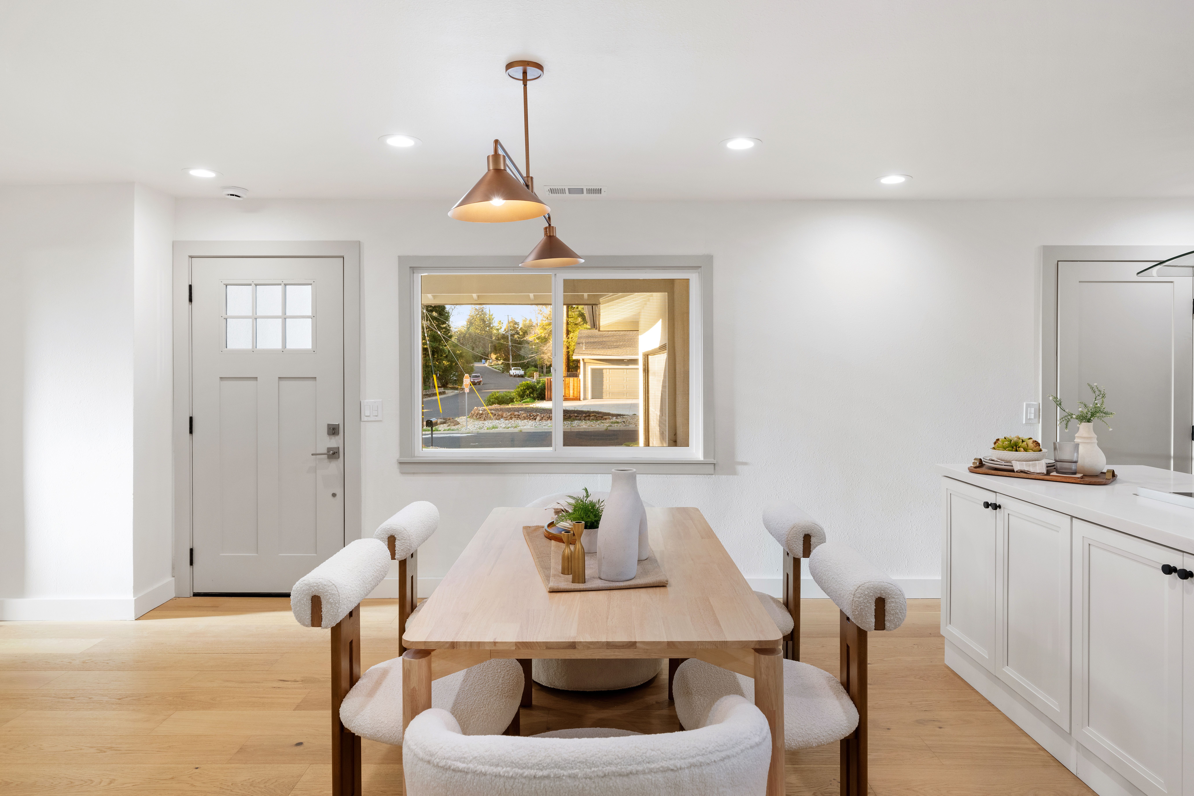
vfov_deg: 59.5
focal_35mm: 21
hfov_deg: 81.2
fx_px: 696
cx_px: 597
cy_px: 398
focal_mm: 21
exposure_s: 1/4
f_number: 9
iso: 400
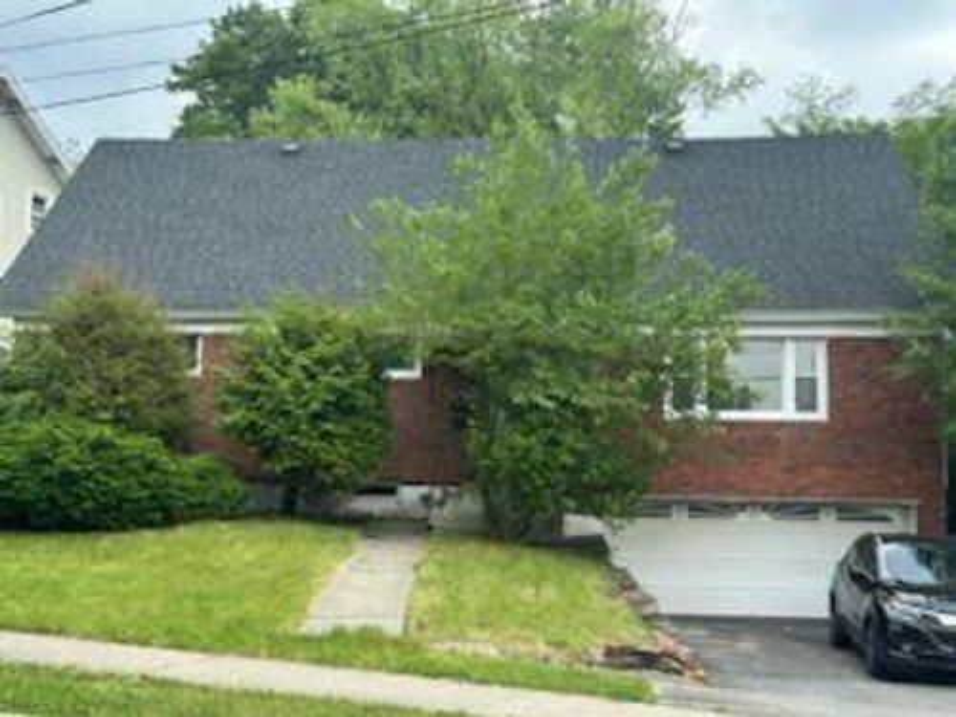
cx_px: 478
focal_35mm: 48
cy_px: 358
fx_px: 1326
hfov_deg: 39.7
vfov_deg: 30.3
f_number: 1.78
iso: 80
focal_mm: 6.86
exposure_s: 1/1721
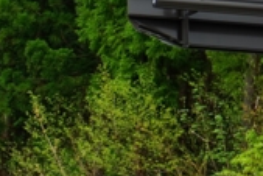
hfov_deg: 8.6
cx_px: -353
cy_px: 358
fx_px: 1594
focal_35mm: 218
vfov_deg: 6.1
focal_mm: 46
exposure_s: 1/60
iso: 100
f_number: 4.5
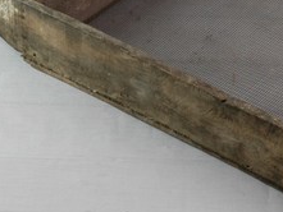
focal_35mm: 192
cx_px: 254
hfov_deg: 10.2
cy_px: 52
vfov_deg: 7.7
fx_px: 1571
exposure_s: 1/5
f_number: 10
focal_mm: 46
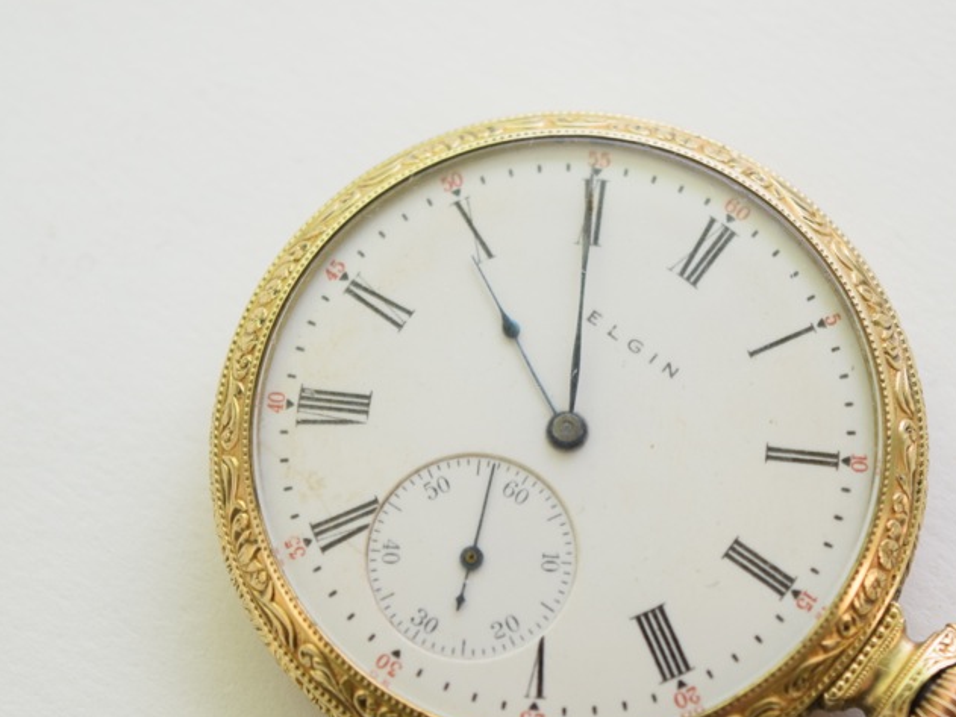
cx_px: 498
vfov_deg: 11.8
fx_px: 3473
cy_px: 413
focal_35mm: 126
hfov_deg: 15.7
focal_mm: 55
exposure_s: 1/125
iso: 500
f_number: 5.6
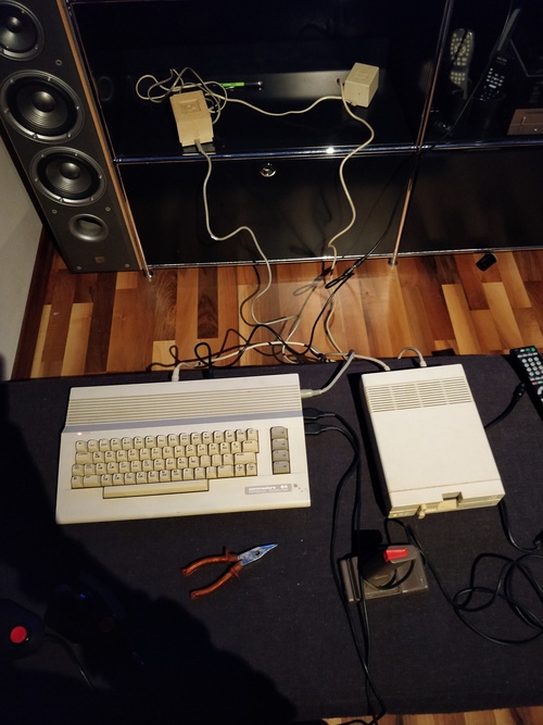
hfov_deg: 56.8
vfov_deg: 71.6
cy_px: 362
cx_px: 272
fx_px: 502
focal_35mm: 24
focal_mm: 4.1
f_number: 1.7
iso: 2000
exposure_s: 1/33
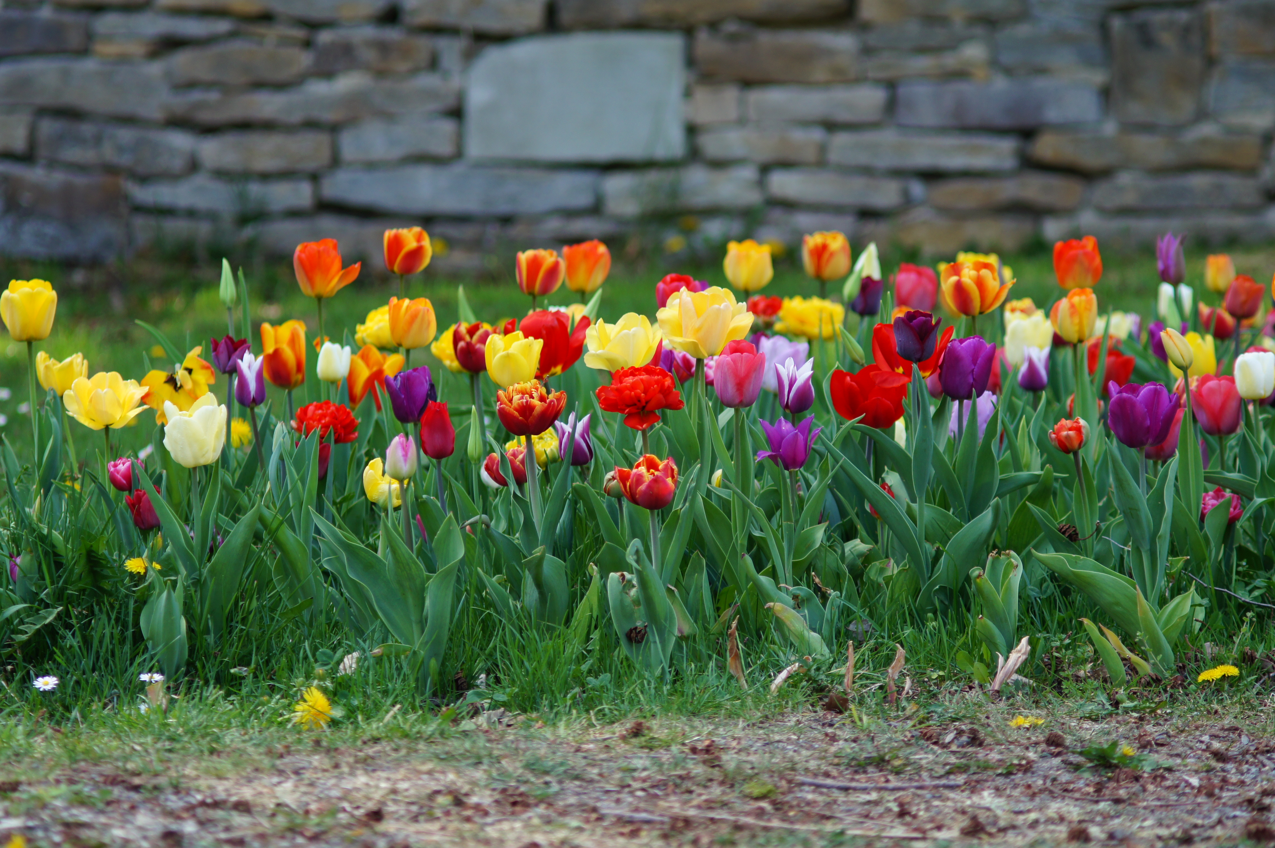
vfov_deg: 7.0
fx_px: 6902
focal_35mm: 195
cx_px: 638
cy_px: 424
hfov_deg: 10.6
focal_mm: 130
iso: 200
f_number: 4
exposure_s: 1/200
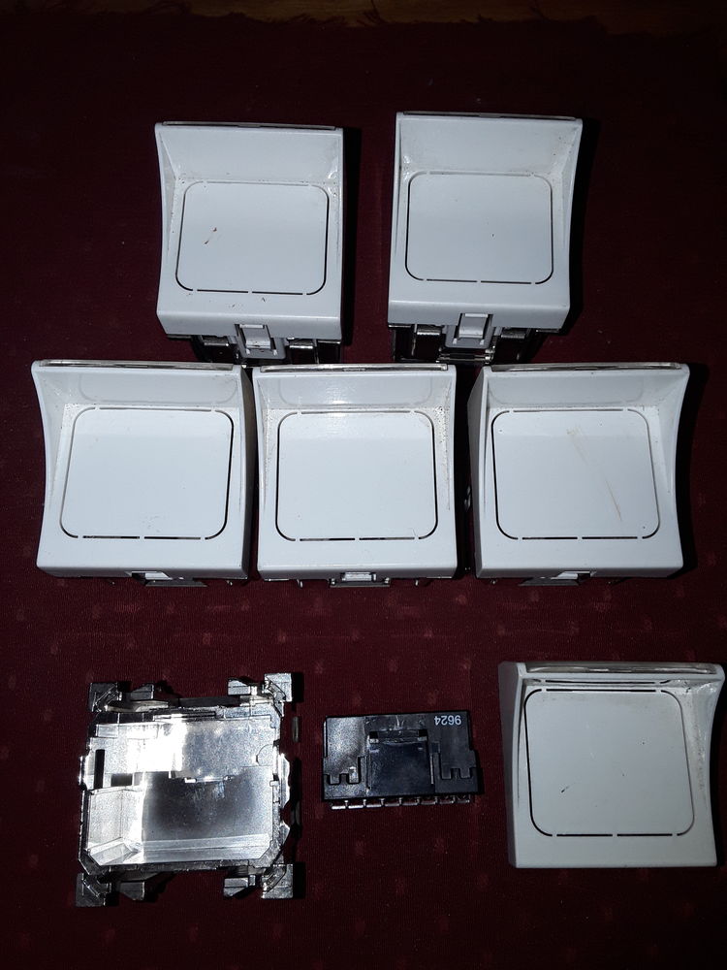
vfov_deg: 65.3
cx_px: 364
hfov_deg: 51.4
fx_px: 756
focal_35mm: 27
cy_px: 485
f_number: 1.9
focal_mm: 2.91
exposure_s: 1/295
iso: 40
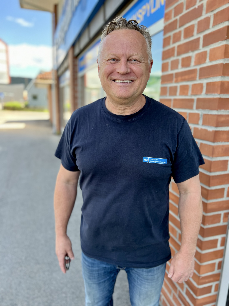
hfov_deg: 53.1
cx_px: 114
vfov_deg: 67.3
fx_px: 229
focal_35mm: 26
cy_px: 153
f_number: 1.5
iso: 50
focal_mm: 5.7
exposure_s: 1/359
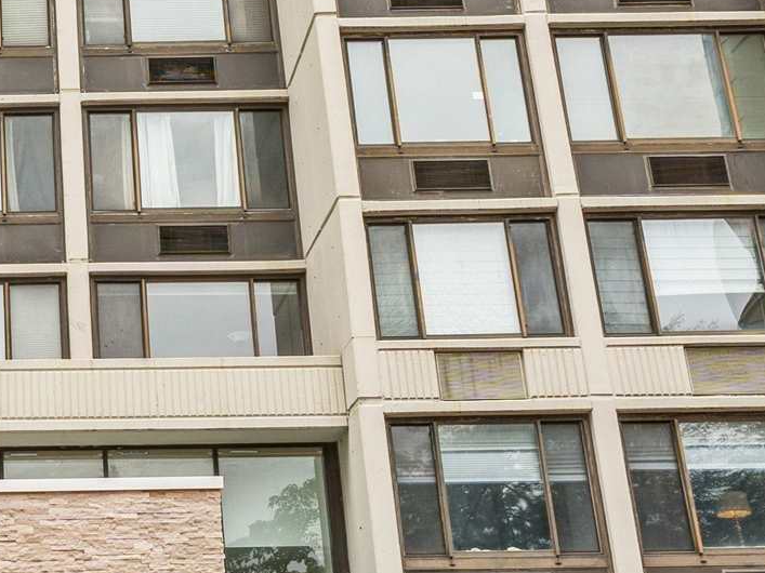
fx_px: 1569
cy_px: 261
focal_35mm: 71
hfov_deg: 25.6
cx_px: -50
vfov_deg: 20.7
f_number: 11
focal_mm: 17
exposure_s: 1/15
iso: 100
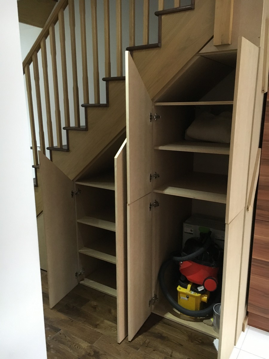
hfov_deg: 48.2
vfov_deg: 61.7
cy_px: 180
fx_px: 300
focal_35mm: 29
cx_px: 134
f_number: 2.2
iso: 250
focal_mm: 4.15
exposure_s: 1/25
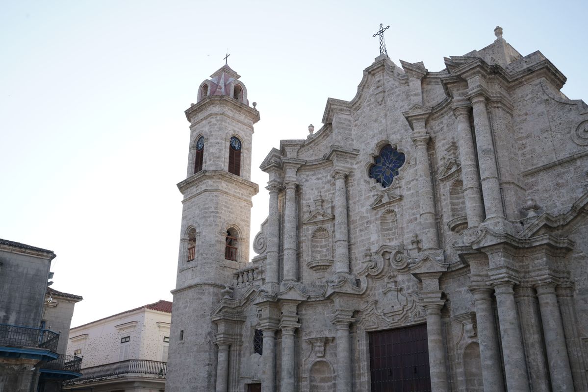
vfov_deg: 37.9
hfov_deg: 54.4
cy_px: 196
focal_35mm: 35
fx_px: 572
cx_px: 294
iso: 200
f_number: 9
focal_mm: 35
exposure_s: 1/160
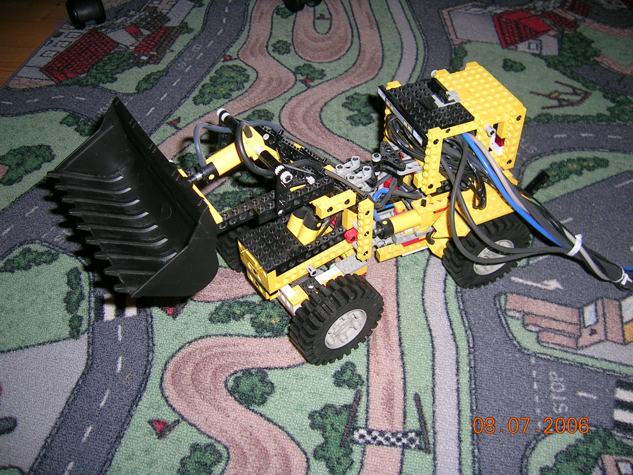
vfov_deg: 40.7
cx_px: 316
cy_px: 238
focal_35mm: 35
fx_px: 640
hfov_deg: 52.6
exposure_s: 1/60.1
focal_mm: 5.4
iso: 50
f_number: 2.8
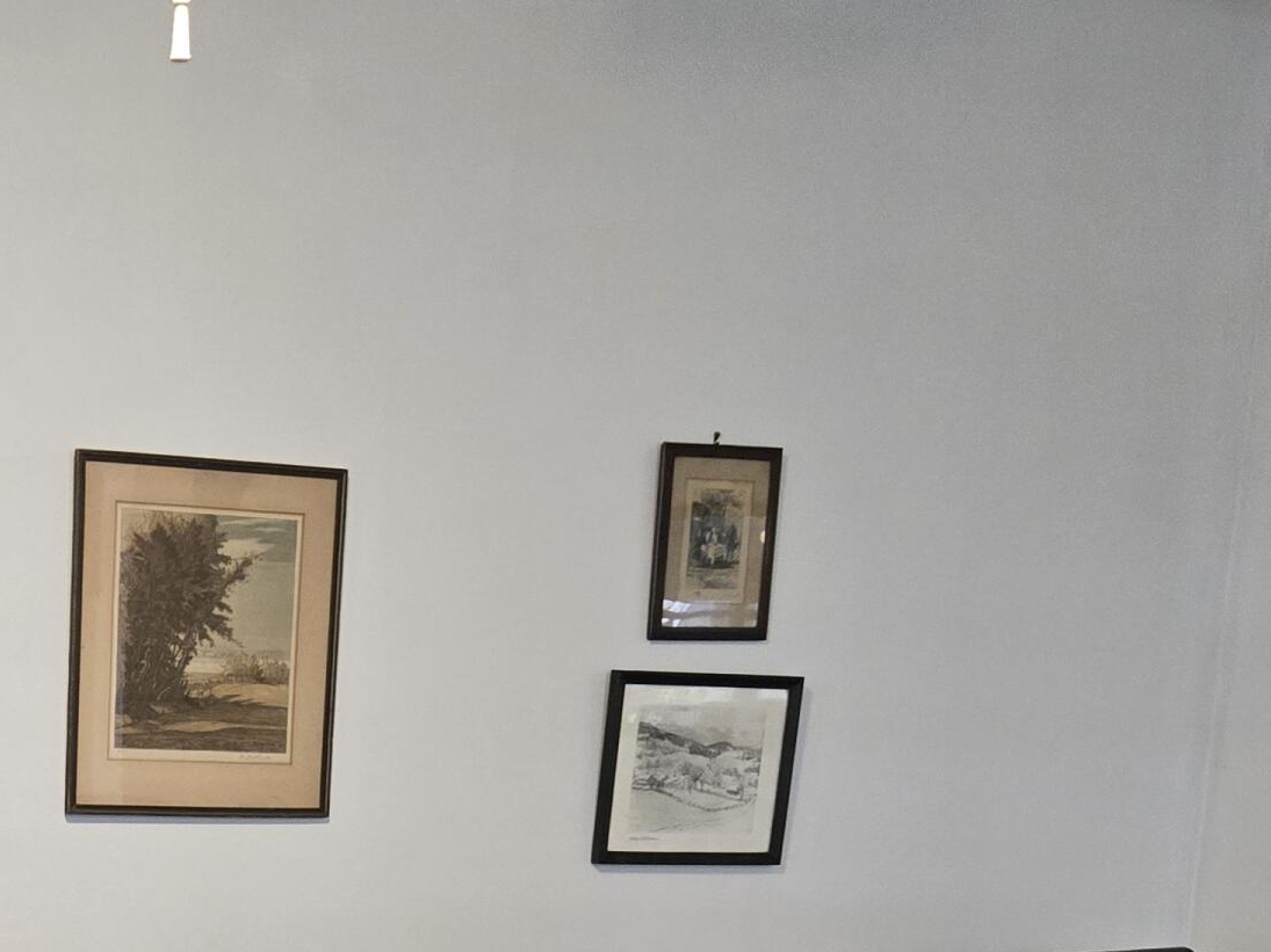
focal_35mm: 63
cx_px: 58
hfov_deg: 29.1
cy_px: 1293
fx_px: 2313
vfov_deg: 20.8
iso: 800
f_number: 1.8
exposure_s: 1/120
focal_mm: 5.4
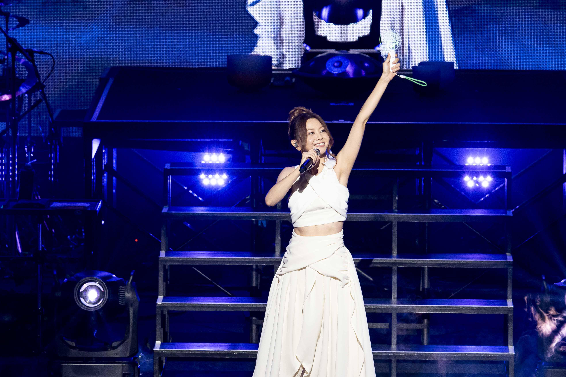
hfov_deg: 5.3
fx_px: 6131
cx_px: 283
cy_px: 188
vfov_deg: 3.5
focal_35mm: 390
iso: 3200
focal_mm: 260
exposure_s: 1/800
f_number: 7.1
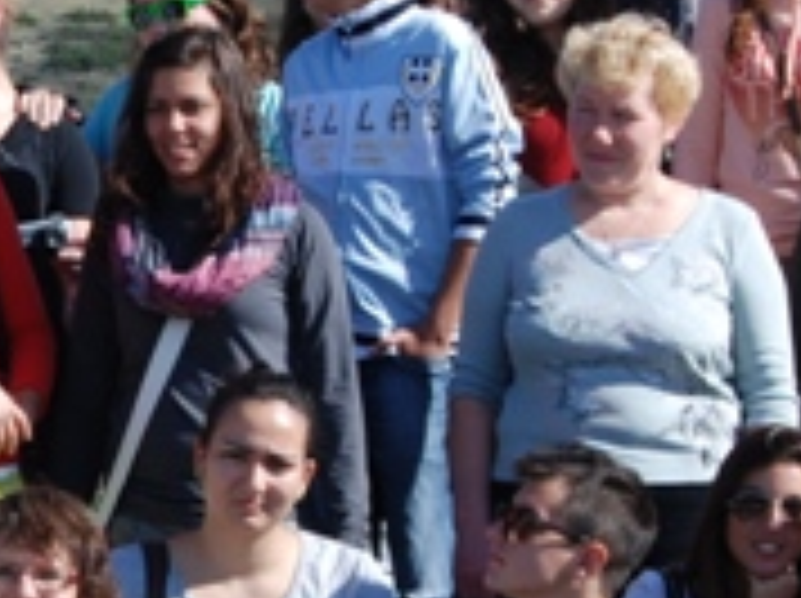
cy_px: 468
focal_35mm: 214
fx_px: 4945
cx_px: -144
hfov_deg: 9.2
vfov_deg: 6.9
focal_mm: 34
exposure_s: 1/250
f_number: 8
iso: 100
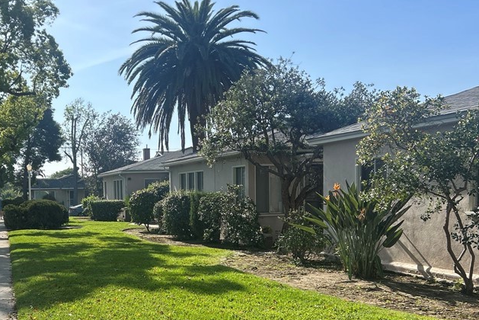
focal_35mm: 44
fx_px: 586
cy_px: 226
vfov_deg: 30.2
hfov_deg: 43.9
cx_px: 166
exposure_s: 1/3704
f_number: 1.5
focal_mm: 5.7
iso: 50
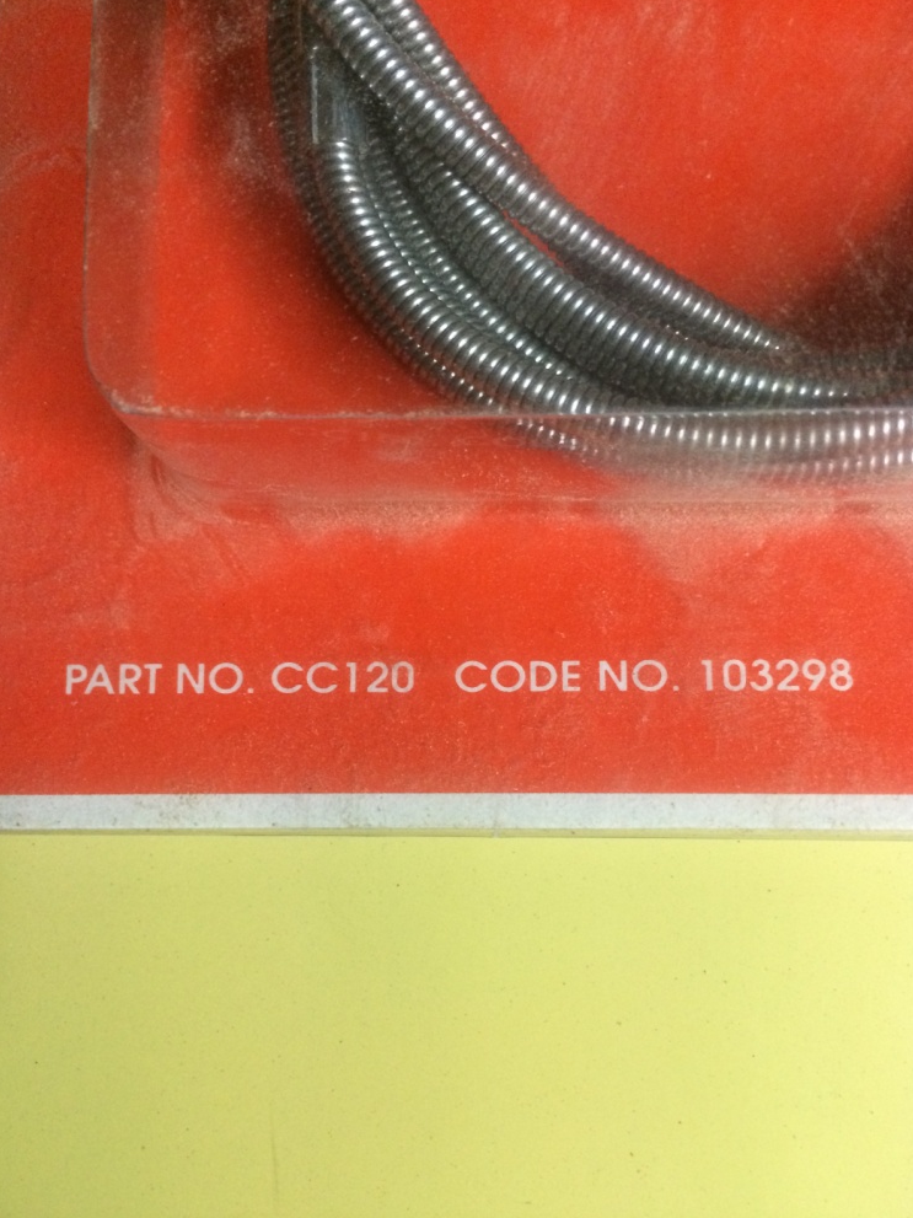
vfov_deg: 58.4
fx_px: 1090
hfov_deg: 45.4
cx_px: 464
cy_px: 608
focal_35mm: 31
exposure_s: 1/20
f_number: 2.2
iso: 320
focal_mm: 4.12
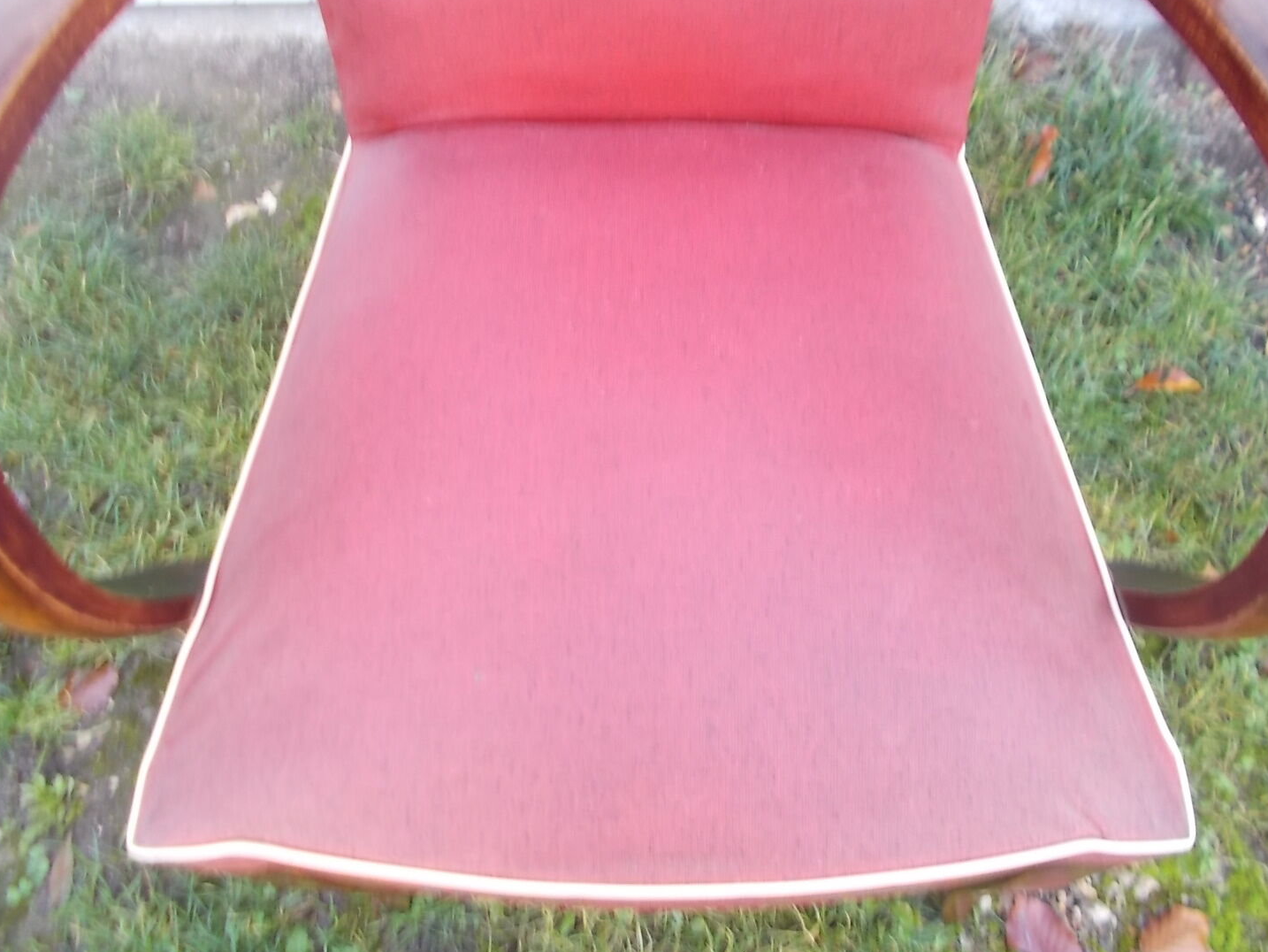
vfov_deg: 48.2
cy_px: 462
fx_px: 1062
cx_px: 697
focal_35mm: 29
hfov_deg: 61.5
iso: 160
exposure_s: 1/25
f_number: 3.2
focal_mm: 4.6
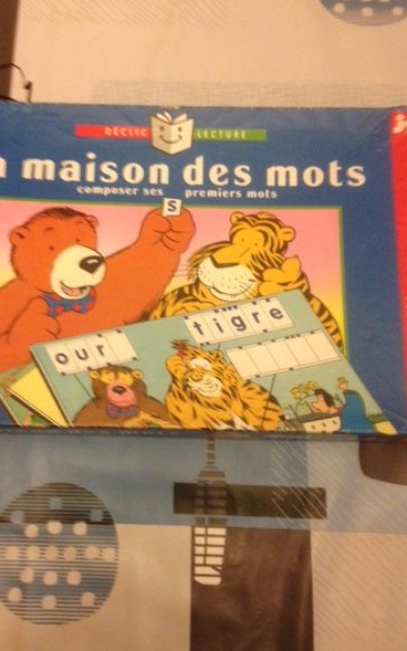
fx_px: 675
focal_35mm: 38
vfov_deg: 51.5
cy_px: 336
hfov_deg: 33.5
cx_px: 161
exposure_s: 1/20
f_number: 2.4
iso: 320
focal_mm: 4.12
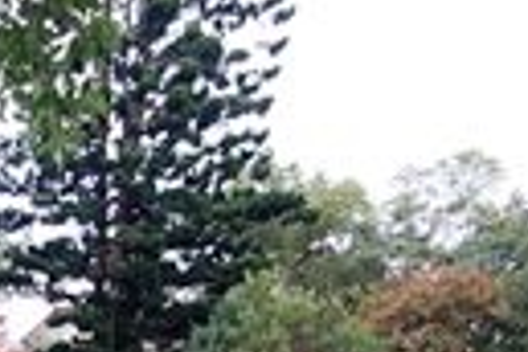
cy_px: 878
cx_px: -536
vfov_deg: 9.8
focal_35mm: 121
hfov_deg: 14.1
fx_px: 1775
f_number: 2.8
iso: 125
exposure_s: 1/50
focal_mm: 8.8
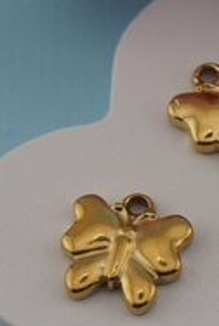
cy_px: 192
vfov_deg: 13.3
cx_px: 261
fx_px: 1402
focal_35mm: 154
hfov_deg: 8.8
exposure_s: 1/100
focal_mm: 43
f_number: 8
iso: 100
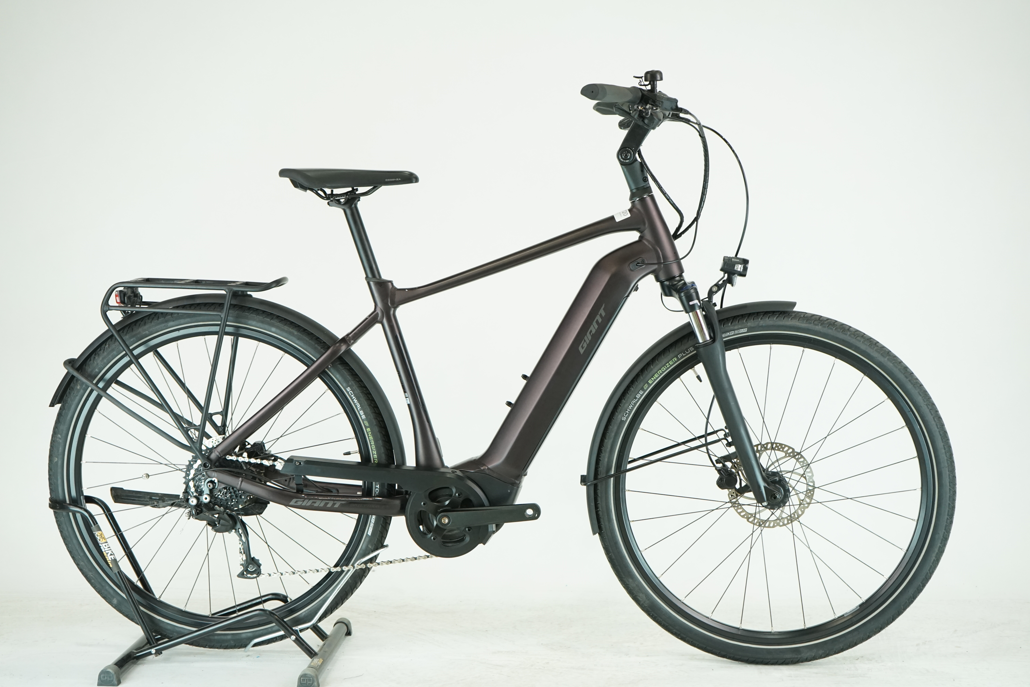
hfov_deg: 38.9
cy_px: 344
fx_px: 1459
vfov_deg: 26.5
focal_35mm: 51
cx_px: 515
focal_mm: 51
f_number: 5.6
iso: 1600
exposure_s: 1/200
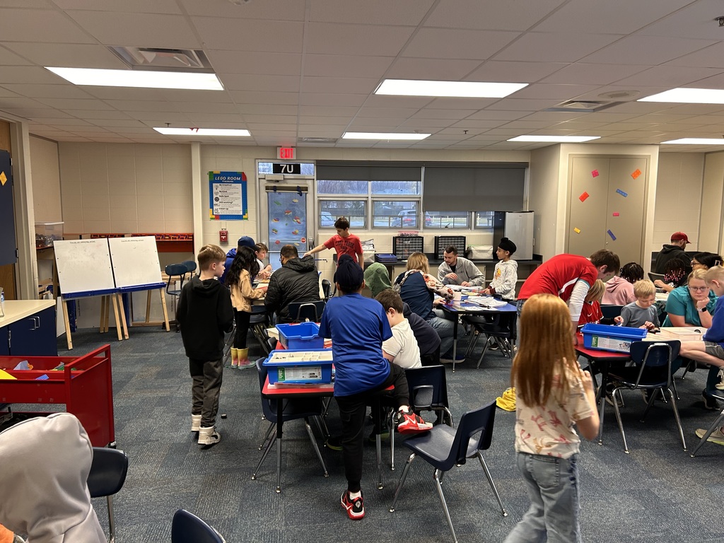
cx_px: 362
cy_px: 272
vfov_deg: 53.1
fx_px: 544
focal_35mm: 26
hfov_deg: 67.3
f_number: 1.5
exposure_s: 1/80
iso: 125
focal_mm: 5.7
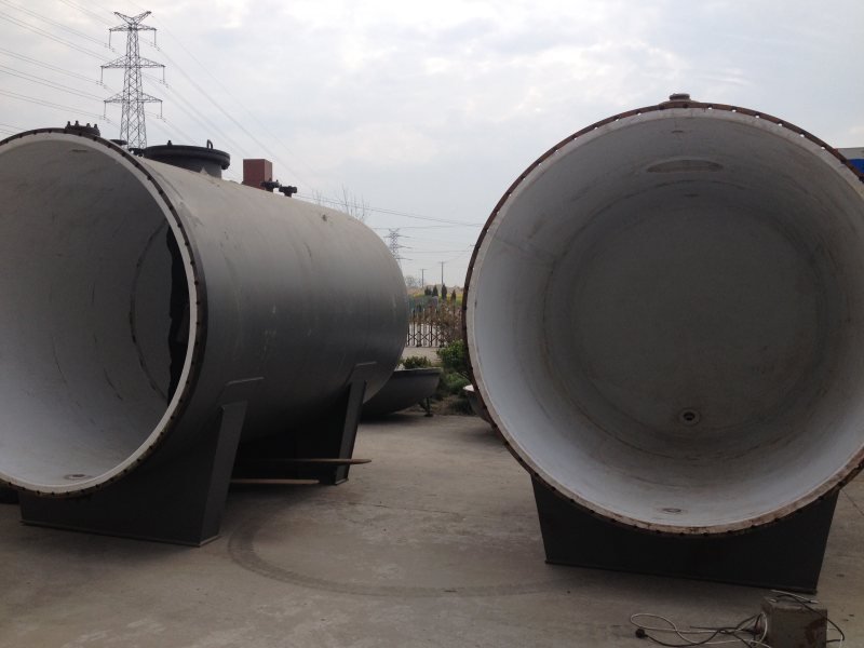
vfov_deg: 40.7
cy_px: 324
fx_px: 874
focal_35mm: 35
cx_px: 432
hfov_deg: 52.6
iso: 50
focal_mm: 4.28
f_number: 2.4
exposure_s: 1/1453
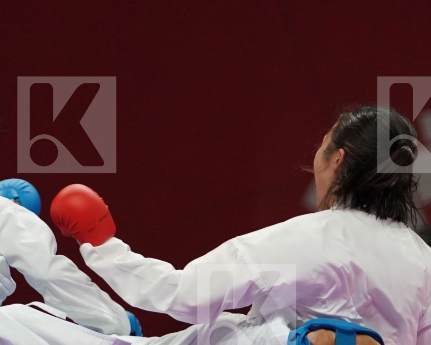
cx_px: 67
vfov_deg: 2.3
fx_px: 8676
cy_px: 313
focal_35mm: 680
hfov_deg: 2.8
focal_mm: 218
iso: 2500
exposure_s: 1/1000
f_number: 4
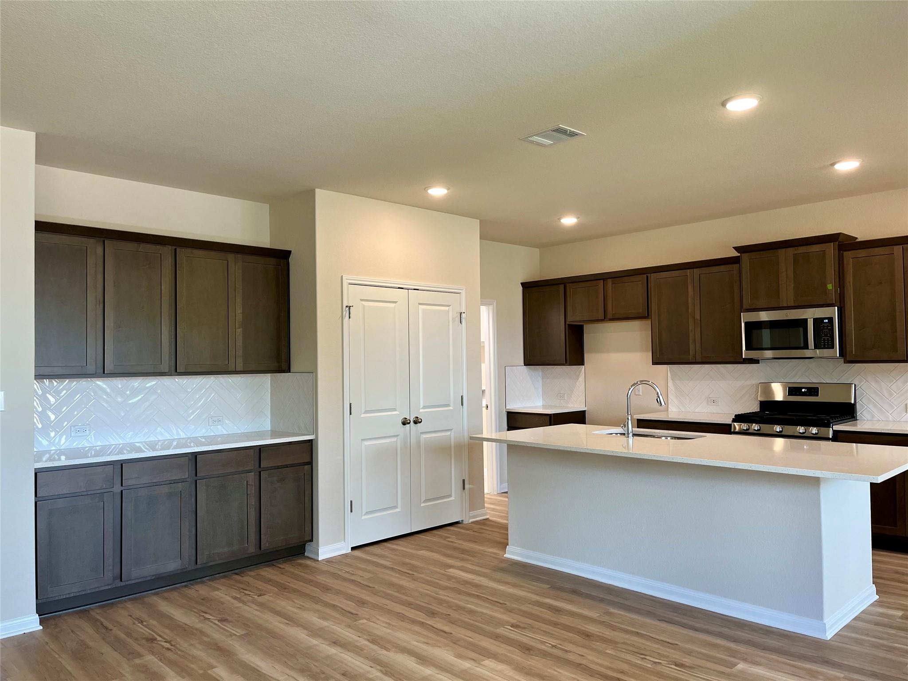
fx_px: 682
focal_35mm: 26
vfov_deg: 53.1
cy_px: 340
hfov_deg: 67.3
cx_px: 454
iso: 100
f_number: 1.6
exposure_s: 1/120
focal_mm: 5.1
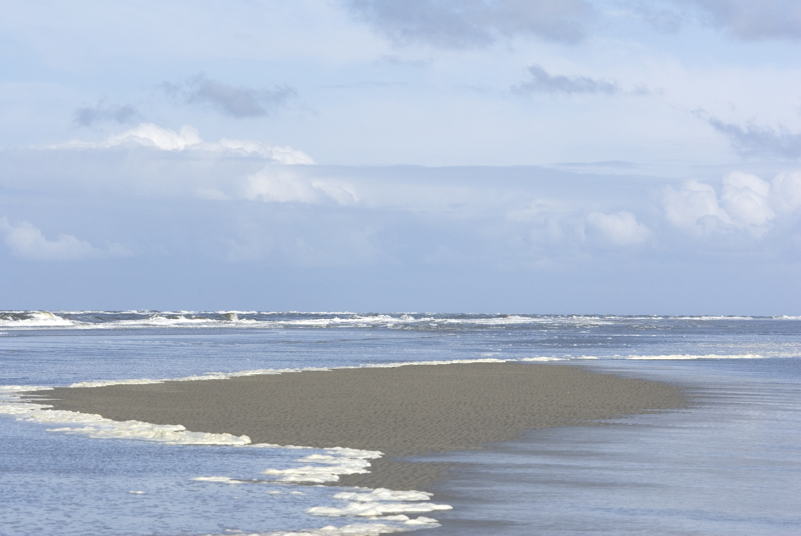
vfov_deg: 8.7
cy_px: 268
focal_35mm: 158
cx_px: 400
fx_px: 3509
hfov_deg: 13.0
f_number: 10
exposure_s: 1/640
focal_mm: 105
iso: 200
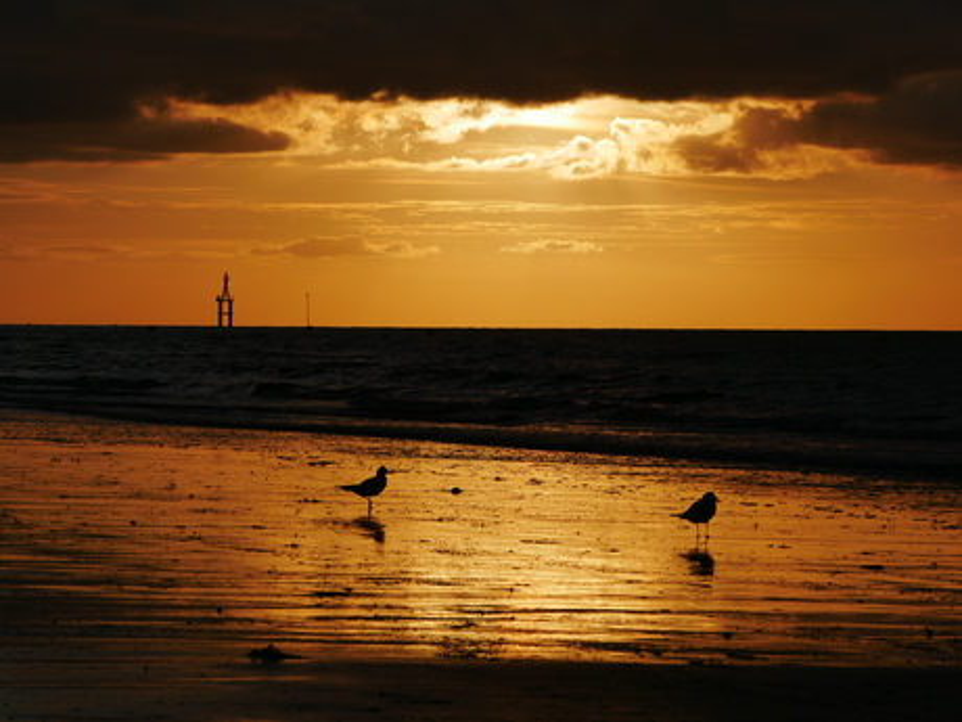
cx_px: 481
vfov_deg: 9.2
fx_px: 4502
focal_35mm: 162
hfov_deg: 12.2
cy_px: 361
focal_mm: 81
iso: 200
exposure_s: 1/1600
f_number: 11
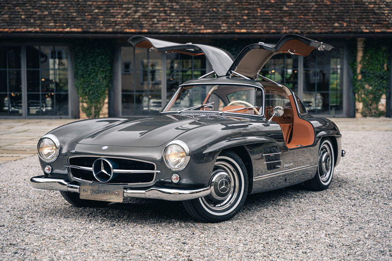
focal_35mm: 70
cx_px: 196
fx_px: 762
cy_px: 130
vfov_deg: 19.4
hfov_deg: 28.9
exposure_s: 1/640
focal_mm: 70
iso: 250
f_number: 2.8
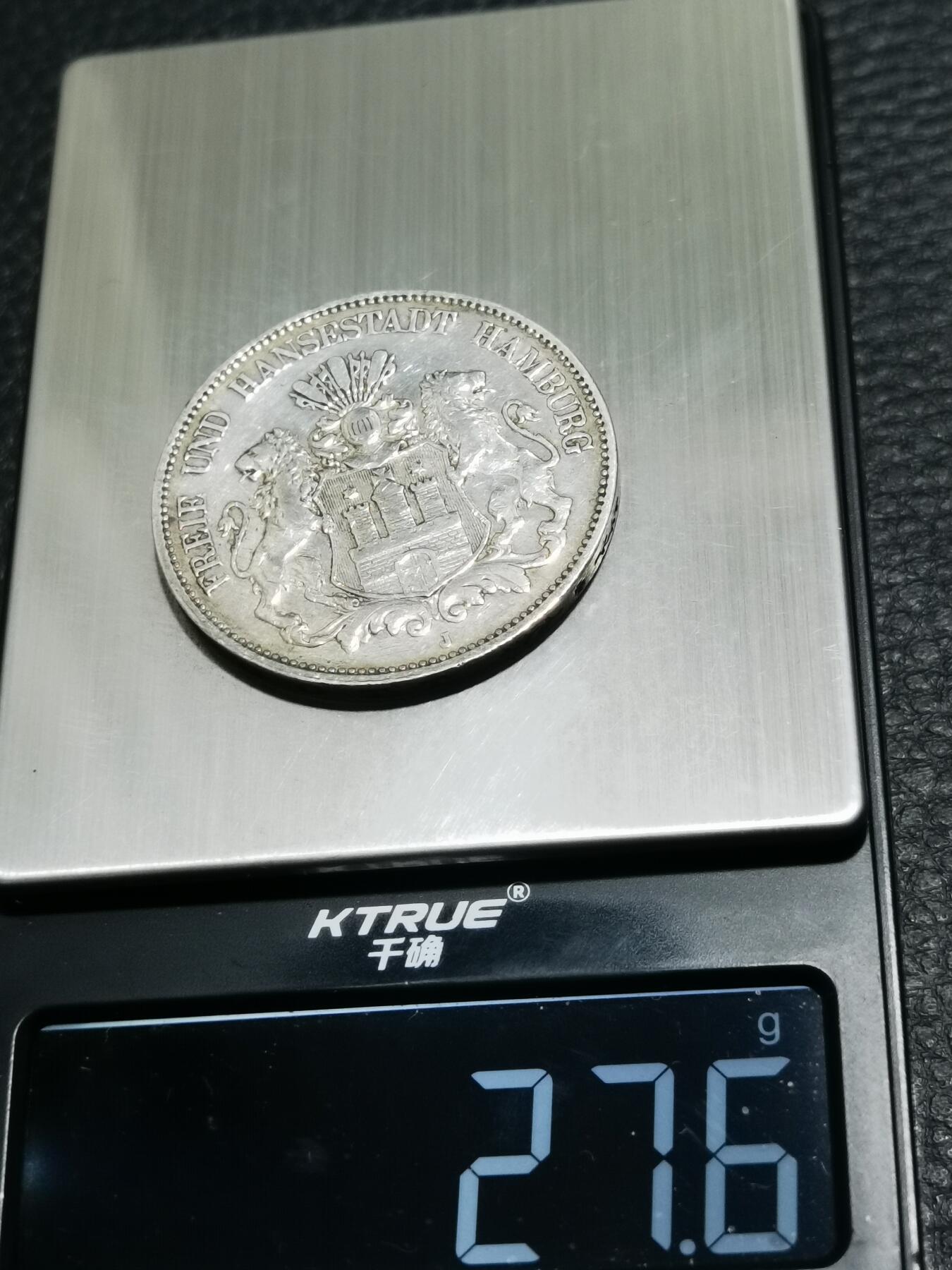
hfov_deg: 22.9
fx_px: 2347
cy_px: 635
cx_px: 476
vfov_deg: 30.3
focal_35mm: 64
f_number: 1.9
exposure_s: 1/100
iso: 125
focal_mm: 6.67
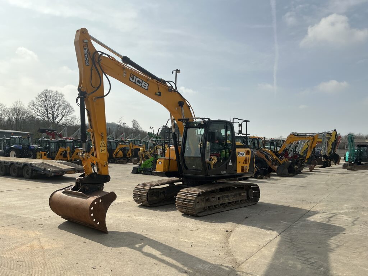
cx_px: 184
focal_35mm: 28
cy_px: 138
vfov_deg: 49.7
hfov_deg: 63.4
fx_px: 298
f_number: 1.8
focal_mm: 3
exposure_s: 1/2667
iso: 25
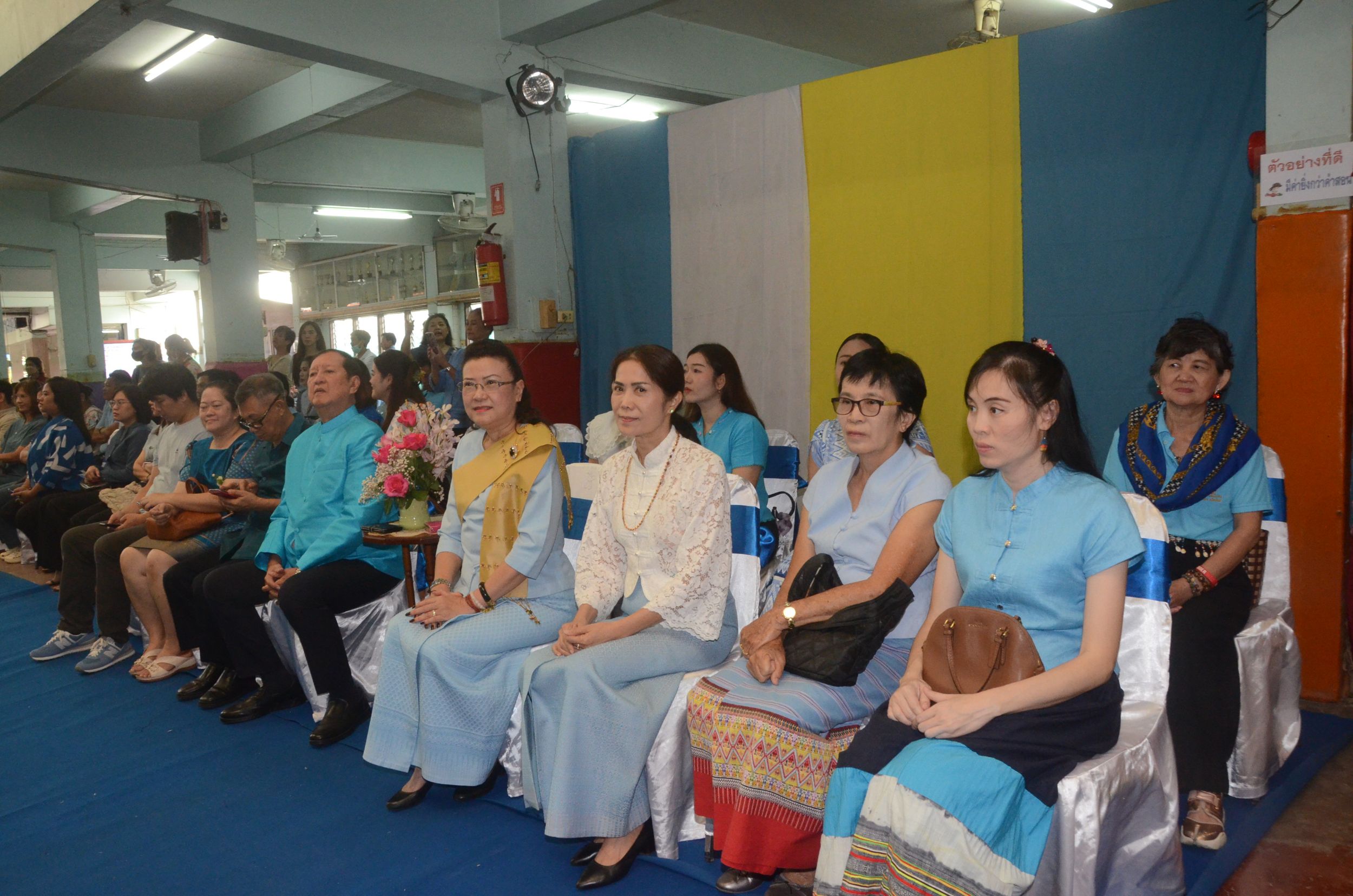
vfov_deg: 43.4
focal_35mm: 30
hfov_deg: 62.0
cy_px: 448
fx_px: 1125
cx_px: 676
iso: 2500
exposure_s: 1/60
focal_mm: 20
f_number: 9
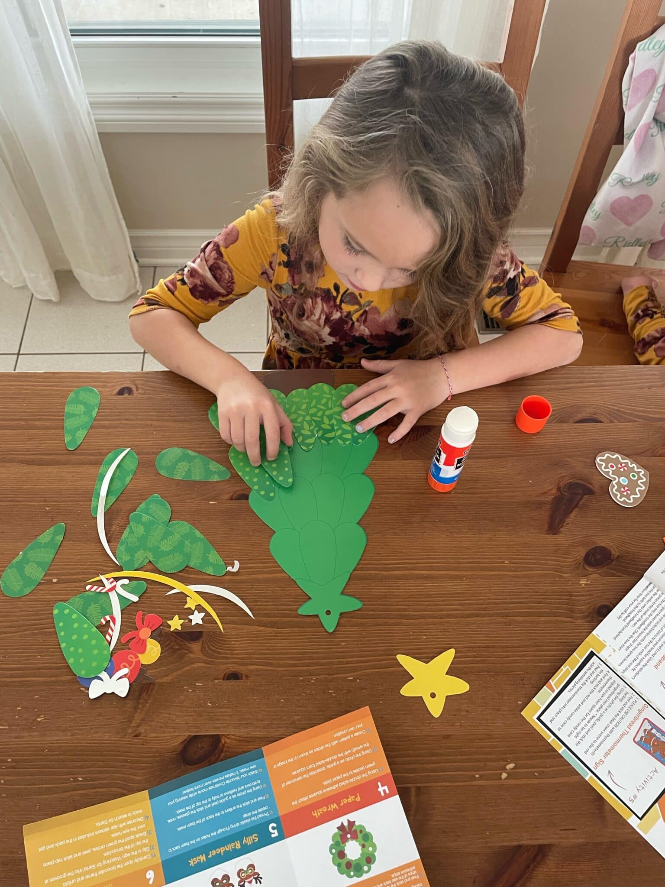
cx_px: 332
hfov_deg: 53.1
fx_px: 666
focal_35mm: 26
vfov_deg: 67.3
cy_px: 444
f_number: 1.6
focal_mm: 4.2
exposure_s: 1/60
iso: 200
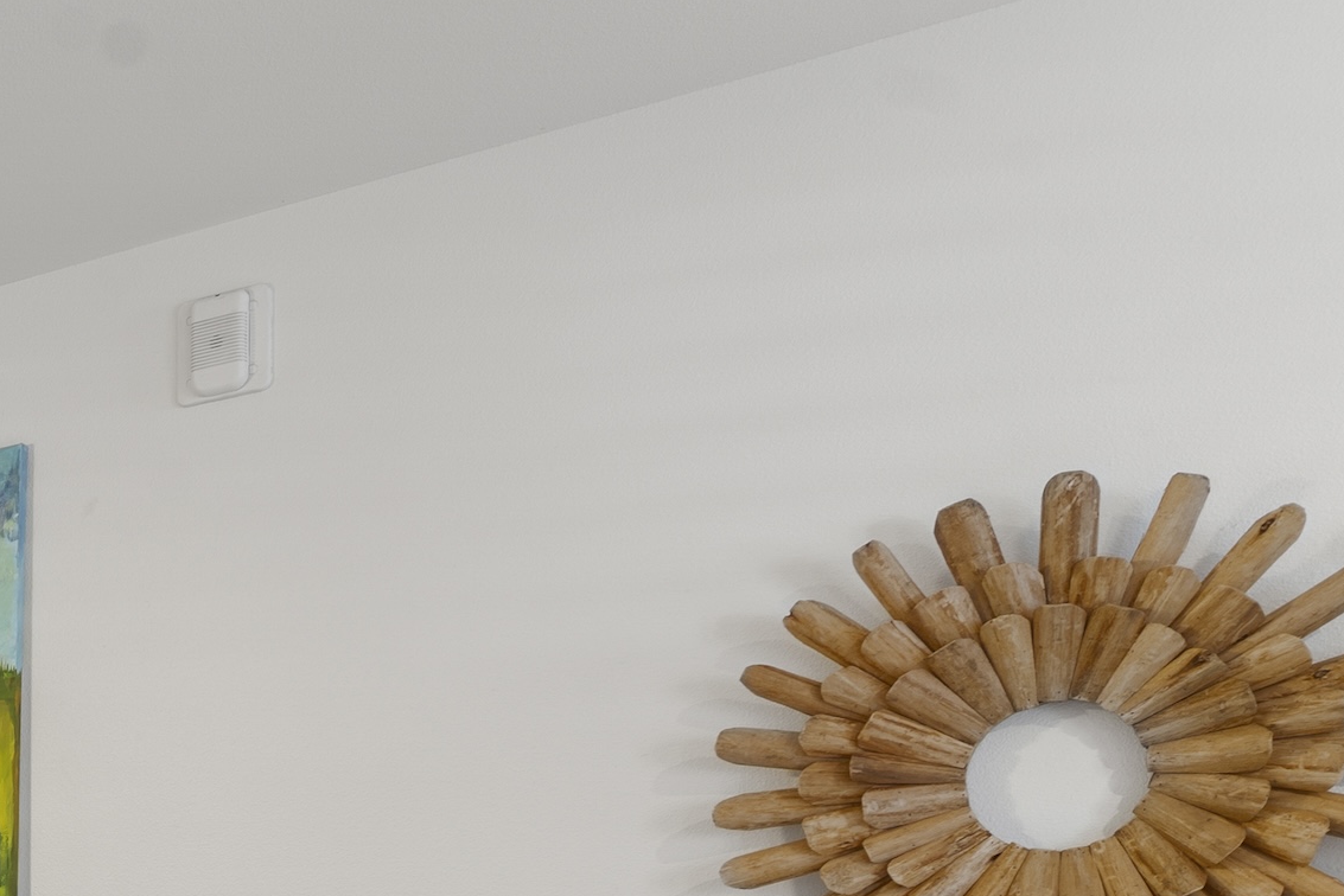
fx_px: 2016
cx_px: -574
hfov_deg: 27.7
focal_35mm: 54
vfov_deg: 22.8
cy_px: 1113
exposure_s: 6
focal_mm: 17
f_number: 8
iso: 100
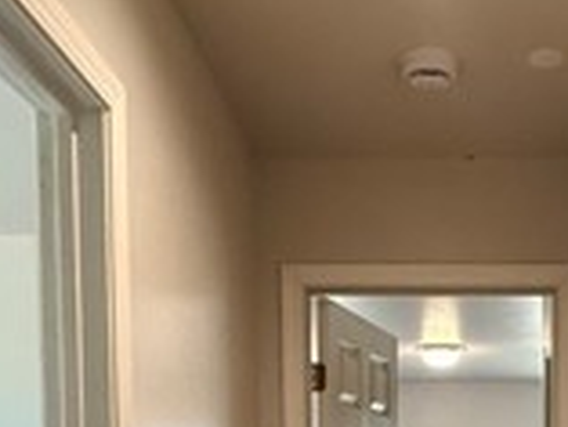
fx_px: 936
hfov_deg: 32.9
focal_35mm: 57
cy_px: 565
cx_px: 445
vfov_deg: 22.7
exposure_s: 1/120
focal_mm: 2.22
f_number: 2.2
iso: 250
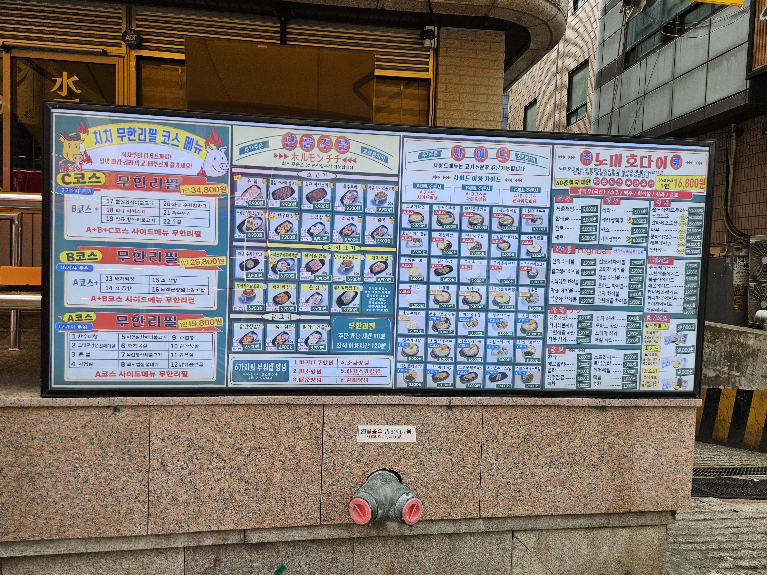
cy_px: 288
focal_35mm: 23
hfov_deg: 73.9
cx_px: 384
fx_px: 510
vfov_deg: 58.9
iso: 25
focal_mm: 5.4
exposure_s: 1/371
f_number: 1.8
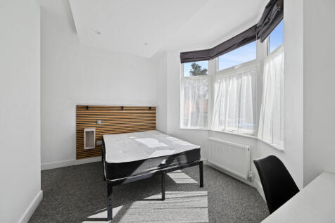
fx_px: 130
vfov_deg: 81.2
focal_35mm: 14
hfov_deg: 104.3
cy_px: 112
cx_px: 168
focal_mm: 14
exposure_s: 1/40
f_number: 7.1
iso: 125
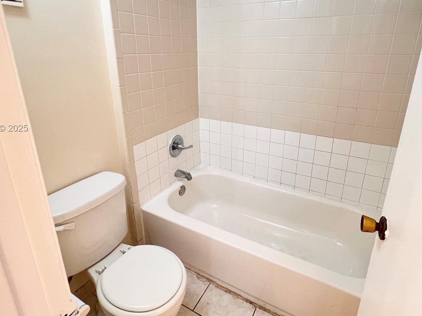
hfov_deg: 84.7
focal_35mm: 19
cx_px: 216
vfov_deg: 68.1
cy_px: 129
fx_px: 232
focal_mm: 1.57
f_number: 1.8
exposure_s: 1/60
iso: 160
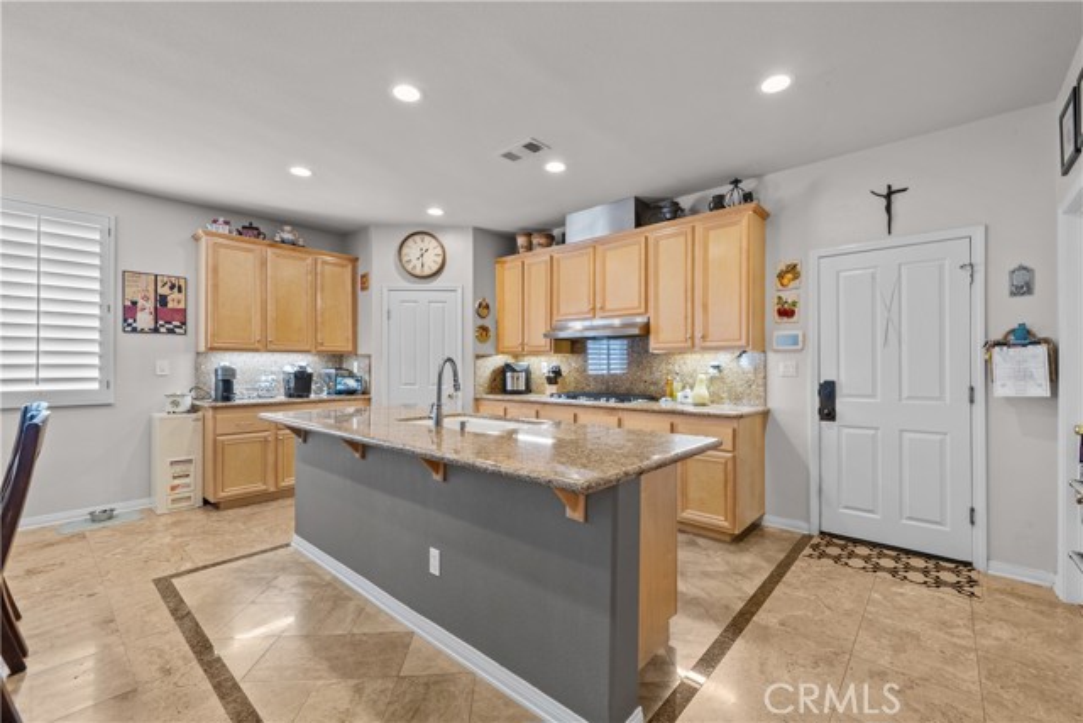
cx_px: 542
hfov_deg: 104.2
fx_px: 421
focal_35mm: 14
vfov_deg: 81.2
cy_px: 362
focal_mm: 14
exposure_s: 1.6
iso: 100
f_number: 9
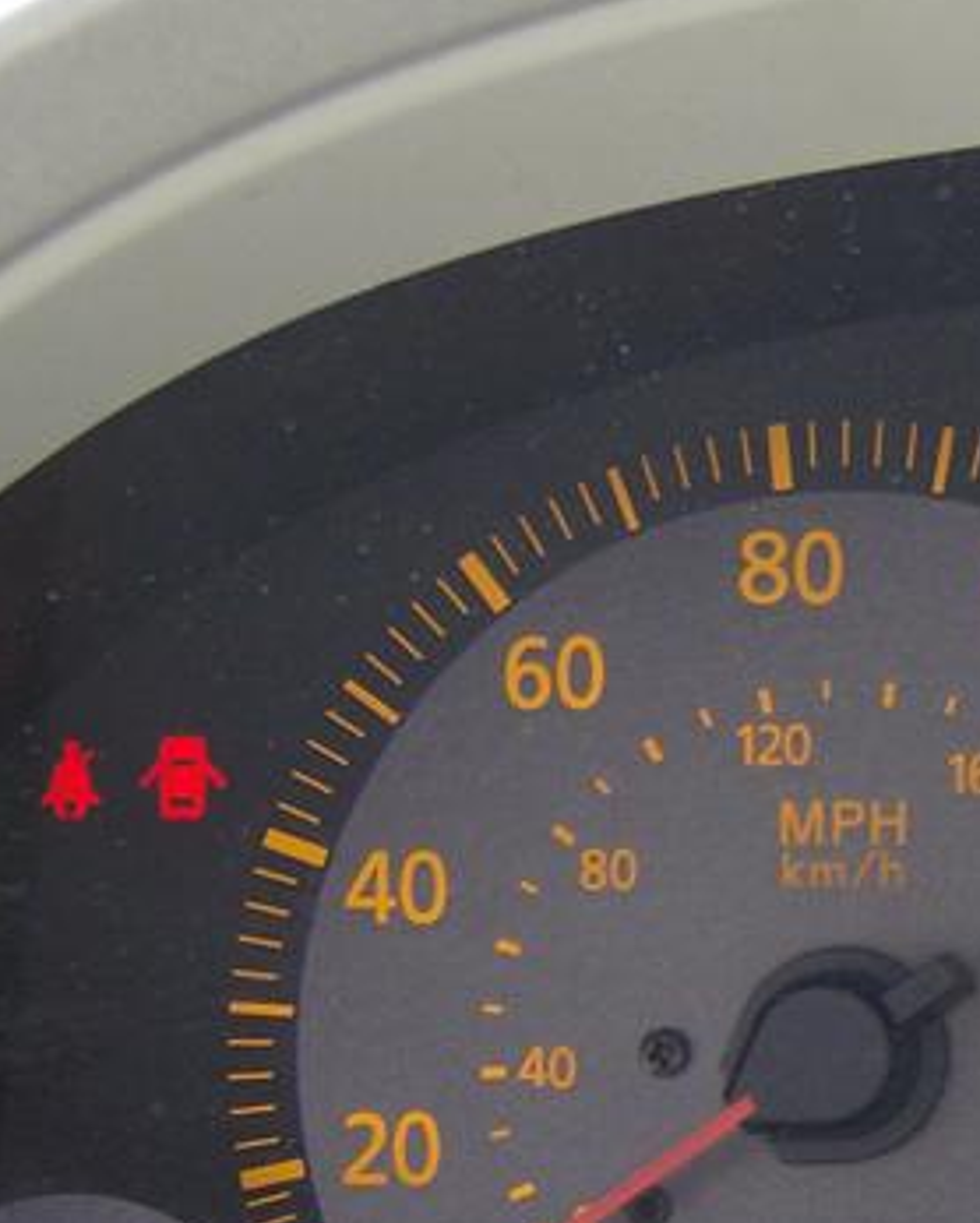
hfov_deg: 13.8
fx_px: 3767
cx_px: 1519
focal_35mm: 104
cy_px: 990
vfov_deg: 18.3
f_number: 2.8
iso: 102
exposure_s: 1/64
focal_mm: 6
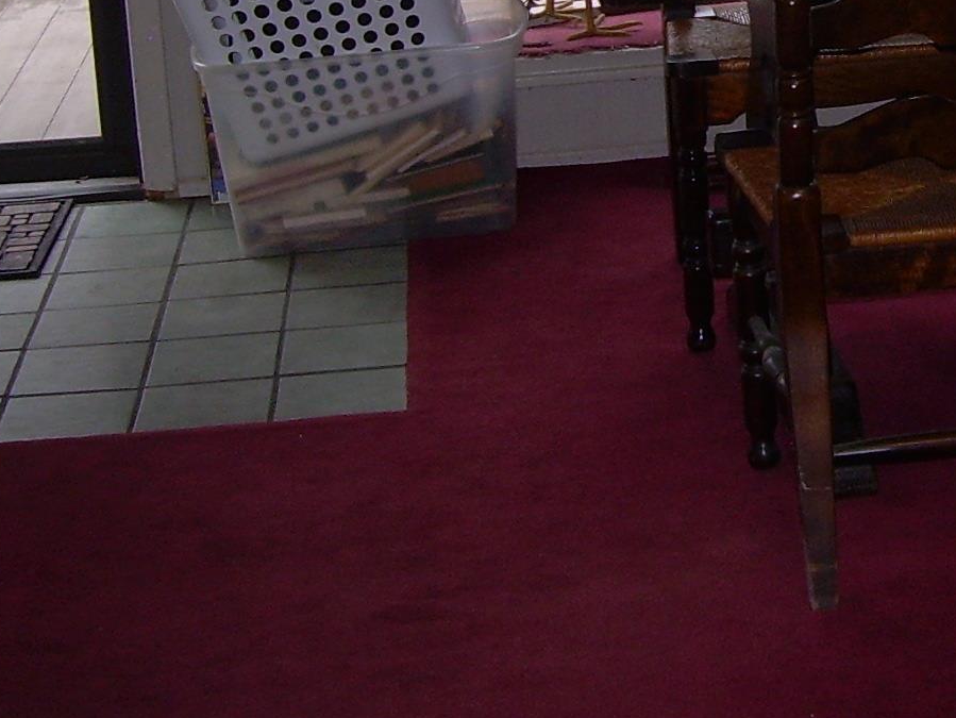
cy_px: -73
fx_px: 2652
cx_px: 1022
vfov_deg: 15.0
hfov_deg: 19.6
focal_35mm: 96
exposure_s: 1/60
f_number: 2.8
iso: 65
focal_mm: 6.3
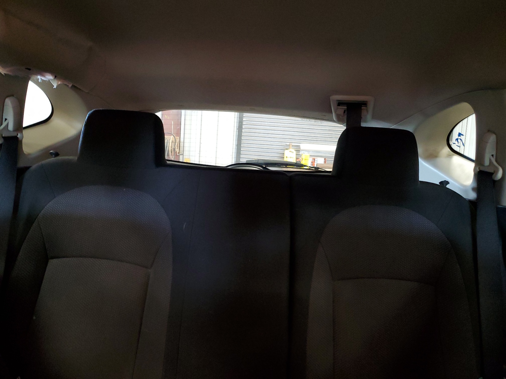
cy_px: 190
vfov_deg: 53.1
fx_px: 380
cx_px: 253
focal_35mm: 26
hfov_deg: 67.3
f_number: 1.5
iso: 286
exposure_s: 1/24
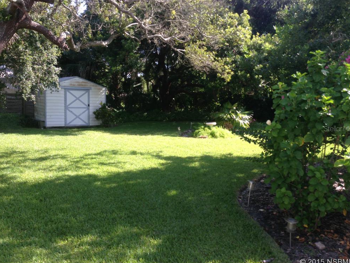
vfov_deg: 41.8
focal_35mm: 34
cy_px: 129
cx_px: 177
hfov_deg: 53.9
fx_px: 344
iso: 50
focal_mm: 4.13
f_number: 2.4
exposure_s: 1/301
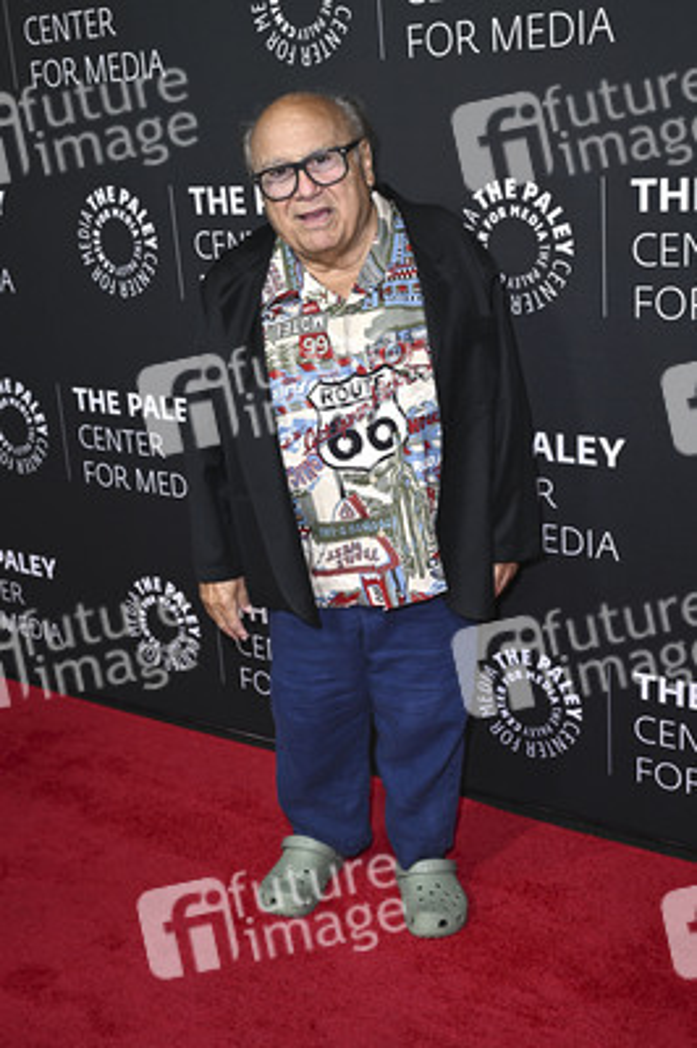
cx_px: 348
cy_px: 524
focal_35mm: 39
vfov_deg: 49.6
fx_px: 1135
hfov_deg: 34.2
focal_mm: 39
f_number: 5.6
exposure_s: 1/200
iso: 1250
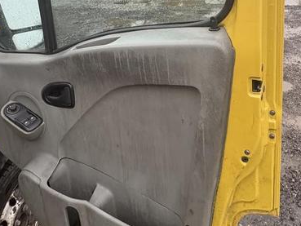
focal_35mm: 34
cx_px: 175
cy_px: 46
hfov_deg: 53.7
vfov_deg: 40.1
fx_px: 296
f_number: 2.2
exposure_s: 1/99
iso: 160
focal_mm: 2.22
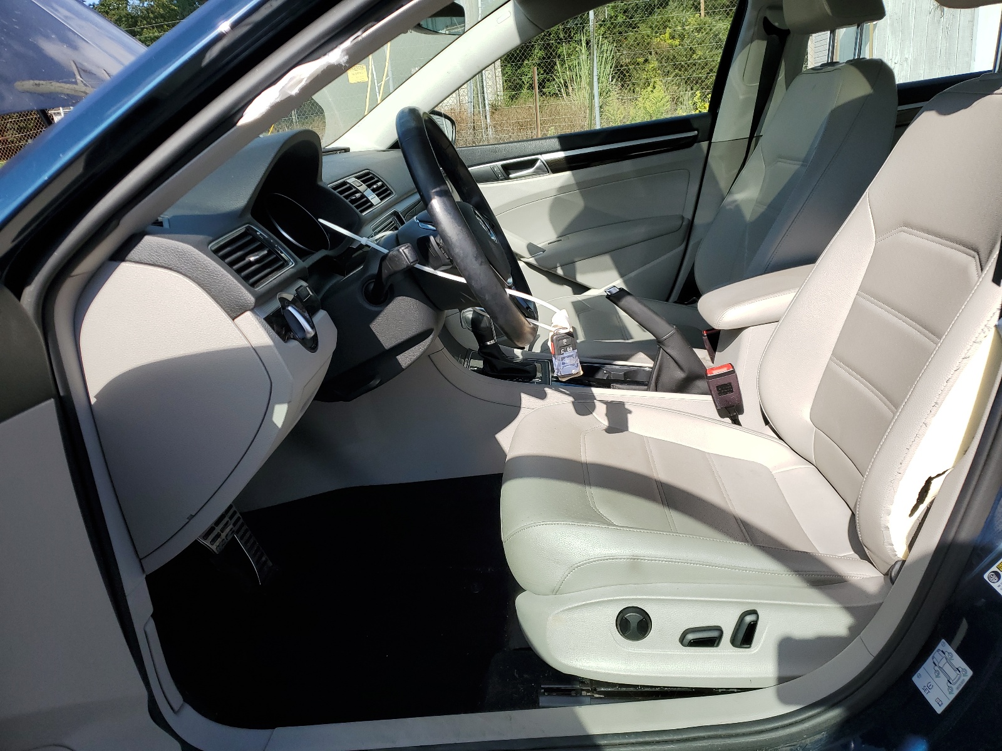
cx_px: 501
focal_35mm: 26
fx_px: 753
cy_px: 376
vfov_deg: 53.1
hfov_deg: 67.3
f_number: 1.5
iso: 50
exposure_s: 1/2000
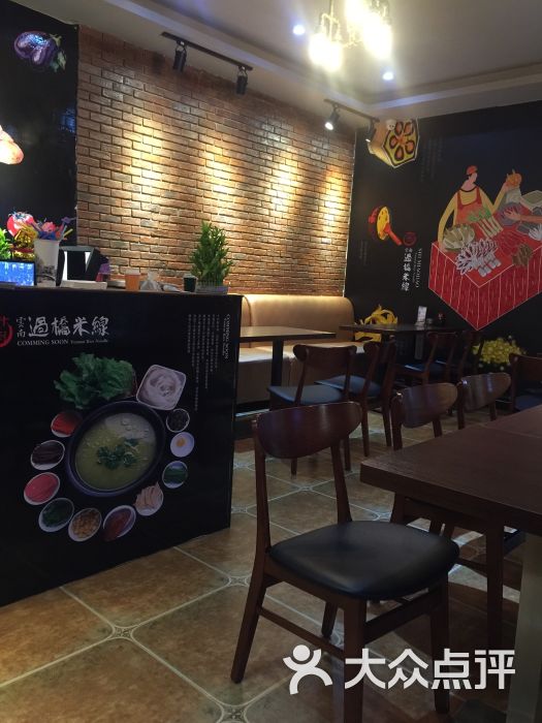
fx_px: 605
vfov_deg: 61.7
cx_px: 271
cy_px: 362
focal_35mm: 29
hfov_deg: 48.2
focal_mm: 4.15
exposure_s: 1/8
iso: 100
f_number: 2.2
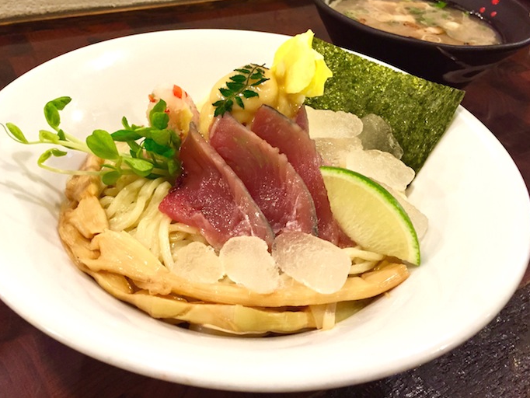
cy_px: 179
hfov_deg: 53.9
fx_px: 521
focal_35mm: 34
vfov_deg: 41.8
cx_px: 253
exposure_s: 1/33
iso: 250
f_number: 2.2
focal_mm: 4.15
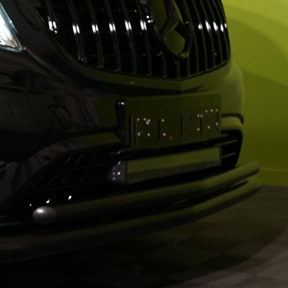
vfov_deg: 19.3
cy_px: 103
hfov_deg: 17.8
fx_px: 847
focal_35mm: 90
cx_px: -102
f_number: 5.6
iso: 500
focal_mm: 28
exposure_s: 1/25
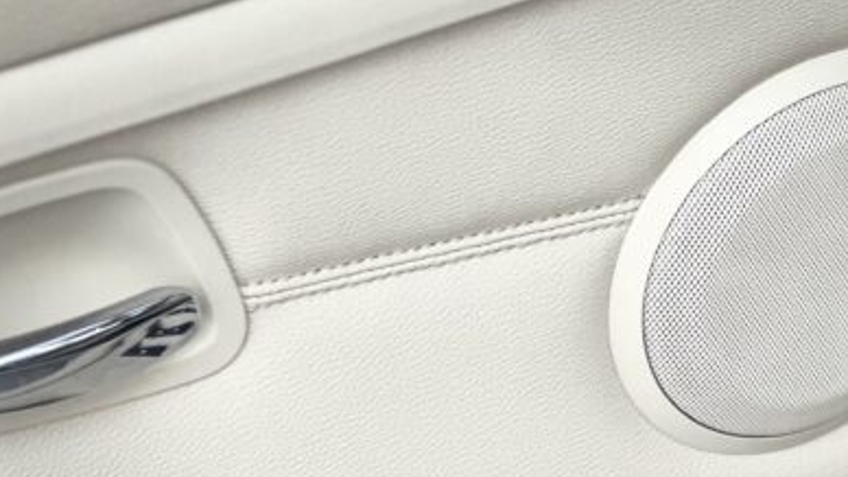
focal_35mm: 173
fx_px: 3889
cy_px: 370
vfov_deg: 7.0
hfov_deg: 12.4
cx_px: 551
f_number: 2.8
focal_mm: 9
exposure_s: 1/40
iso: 320
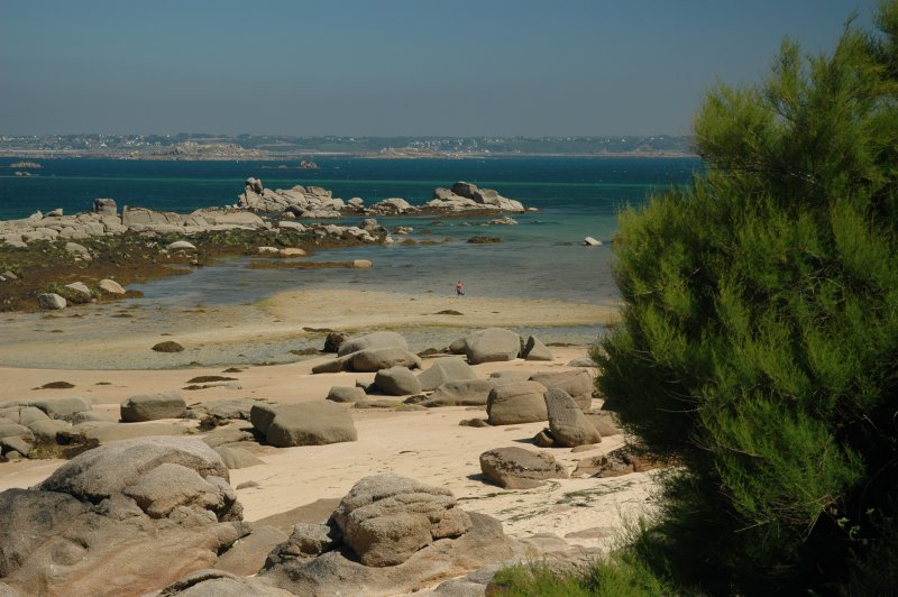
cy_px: 298
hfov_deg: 29.3
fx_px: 1720
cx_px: 449
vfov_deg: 19.7
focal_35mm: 69
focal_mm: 46
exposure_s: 1/250
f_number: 6.3
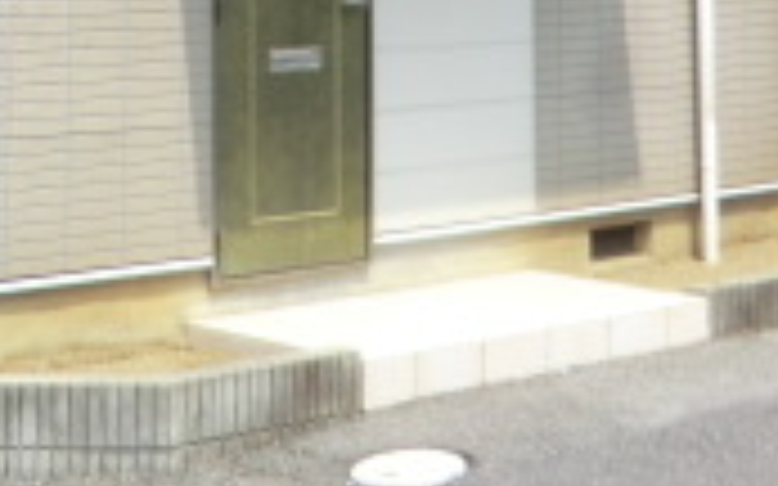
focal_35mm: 114
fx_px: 2416
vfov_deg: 10.6
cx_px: 202
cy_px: -477
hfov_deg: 18.2
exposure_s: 1/800
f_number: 3.5
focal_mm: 5.2
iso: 80
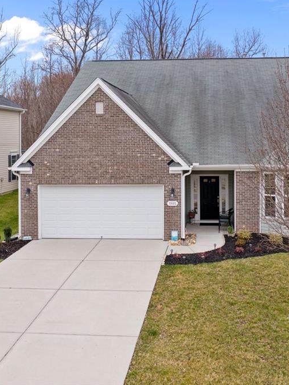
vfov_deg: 45.8
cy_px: 191
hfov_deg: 34.9
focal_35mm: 41
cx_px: 182
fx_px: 456
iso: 100
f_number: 3.2
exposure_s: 1/400
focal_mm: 10.26
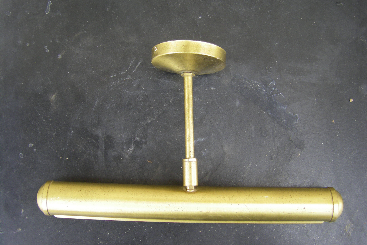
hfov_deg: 48.5
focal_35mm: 40
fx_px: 408
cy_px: 120
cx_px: 185
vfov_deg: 33.4
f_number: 3.5
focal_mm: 6.3
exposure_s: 1/50
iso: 64
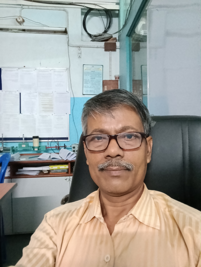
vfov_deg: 67.3
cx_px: 100
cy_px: 134
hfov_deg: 53.1
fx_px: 201
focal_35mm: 26
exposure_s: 1/12.5
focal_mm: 2.23
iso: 847
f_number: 2.2
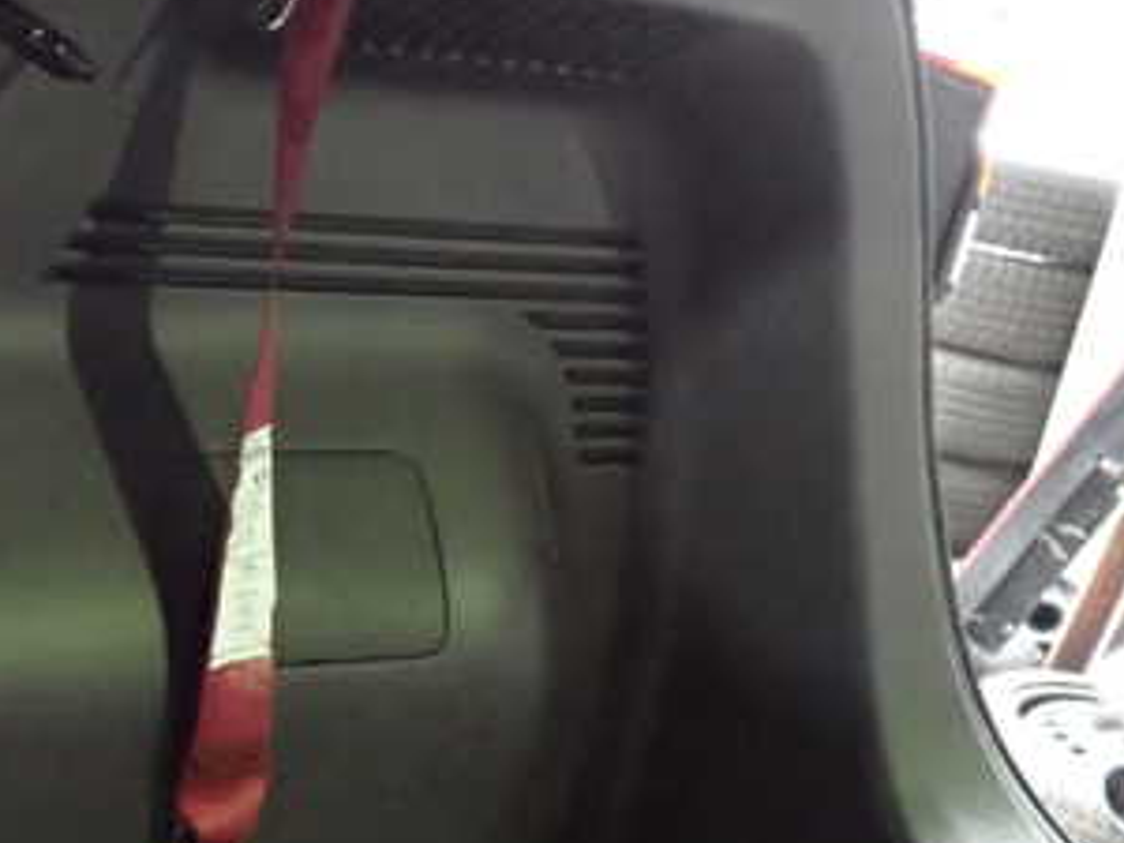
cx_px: 184
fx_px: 1948
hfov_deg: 31.1
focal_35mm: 60
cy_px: 393
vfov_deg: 24.4
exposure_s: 1/80
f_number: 2.3
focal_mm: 5.4
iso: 3200
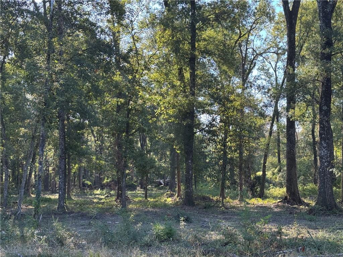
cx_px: 172
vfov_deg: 30.3
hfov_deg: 39.7
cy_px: 128
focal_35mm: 48
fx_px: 476
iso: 64
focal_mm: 6.76
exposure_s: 1/340
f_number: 1.78
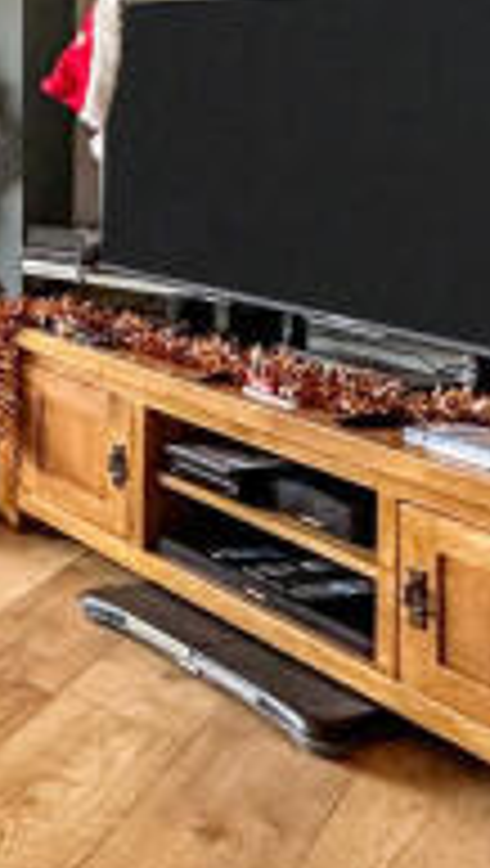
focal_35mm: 46
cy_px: 187
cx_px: -533
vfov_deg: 42.7
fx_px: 1059
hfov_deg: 17.3
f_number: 2.2
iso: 400
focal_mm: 2.22
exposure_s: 1/60
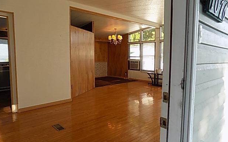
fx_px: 155
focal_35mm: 25
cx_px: 112
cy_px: 69
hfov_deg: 72.5
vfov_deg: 49.3
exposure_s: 1/60
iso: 80
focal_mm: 4
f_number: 3.1
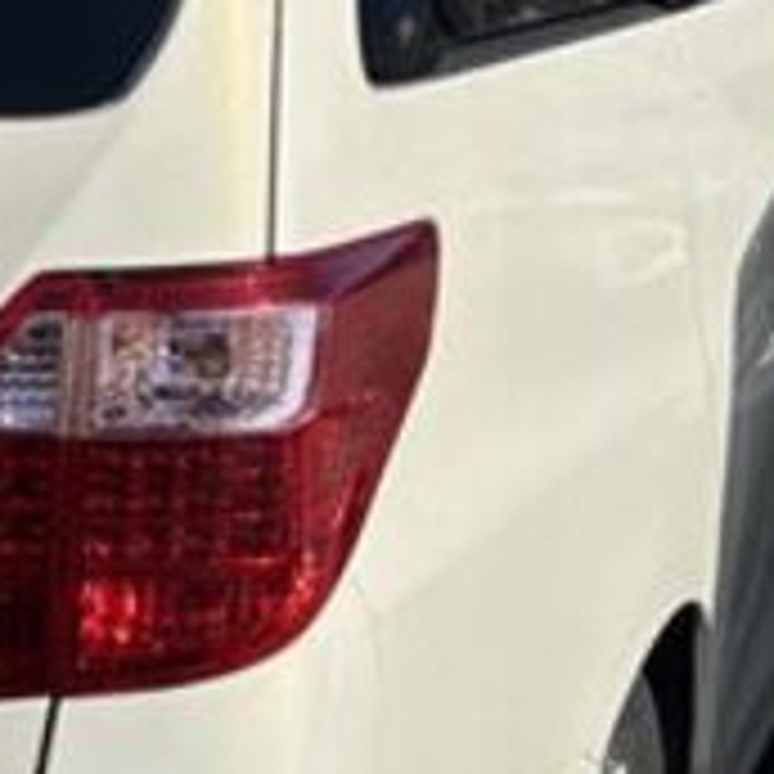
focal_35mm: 107
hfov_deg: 15.5
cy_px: 378
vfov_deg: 16.3
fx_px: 2707
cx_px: -248
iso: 50
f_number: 1.6
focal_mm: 5.96
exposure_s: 1/4255
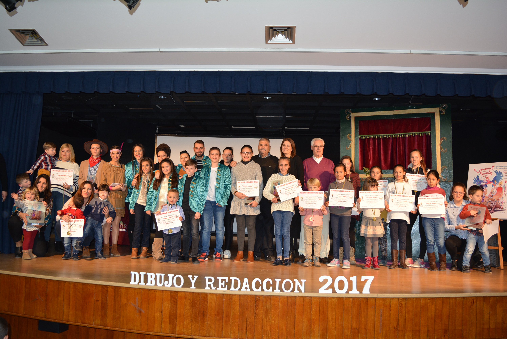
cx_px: 254
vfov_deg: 43.7
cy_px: 170
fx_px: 423
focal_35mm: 30
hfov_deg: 61.9
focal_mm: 20
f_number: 4
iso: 400
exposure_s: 1/60
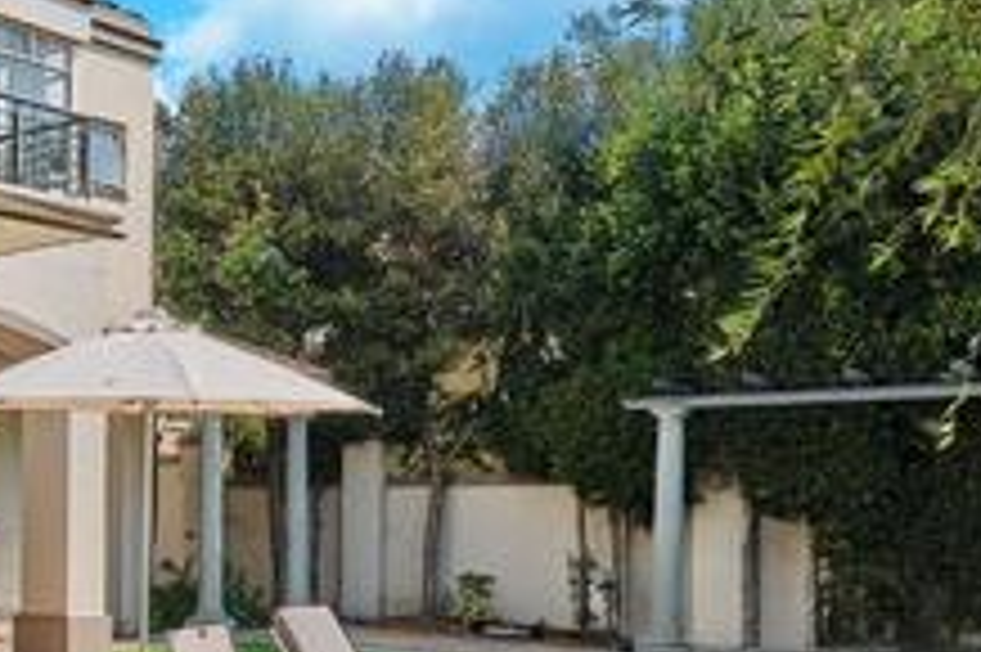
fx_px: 1498
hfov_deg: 31.5
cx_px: -140
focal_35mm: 55
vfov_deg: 24.2
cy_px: 519
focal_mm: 10
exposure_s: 1/1000
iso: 800
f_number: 8
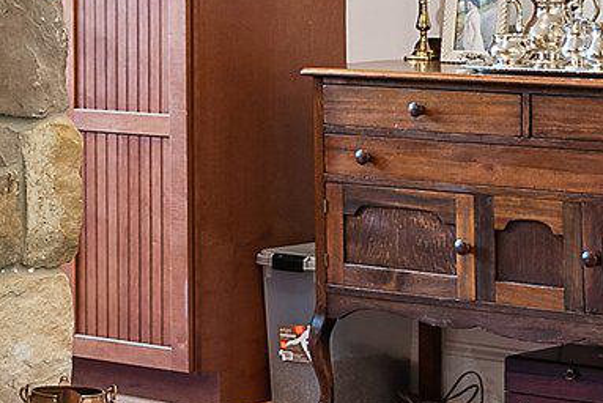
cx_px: -290
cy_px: -127
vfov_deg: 7.3
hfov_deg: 10.6
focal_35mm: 187
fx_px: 3135
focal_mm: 35
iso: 640
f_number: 8
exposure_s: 1/2
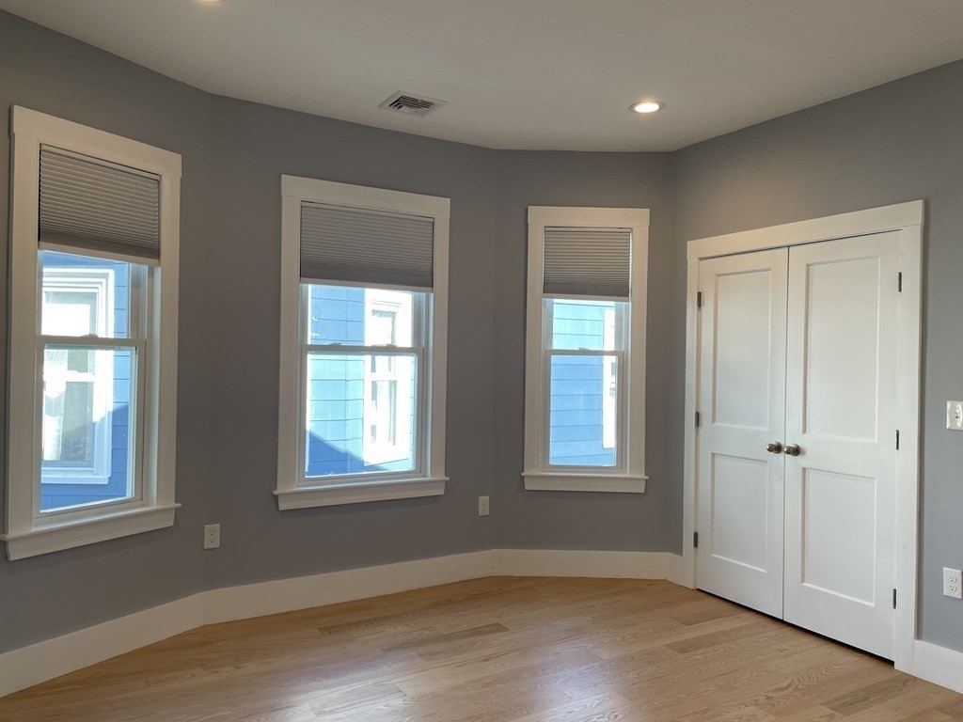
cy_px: 361
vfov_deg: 53.1
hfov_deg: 67.3
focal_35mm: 26
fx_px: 723
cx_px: 482
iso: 50
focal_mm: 4.2
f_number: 1.6
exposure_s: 1/120
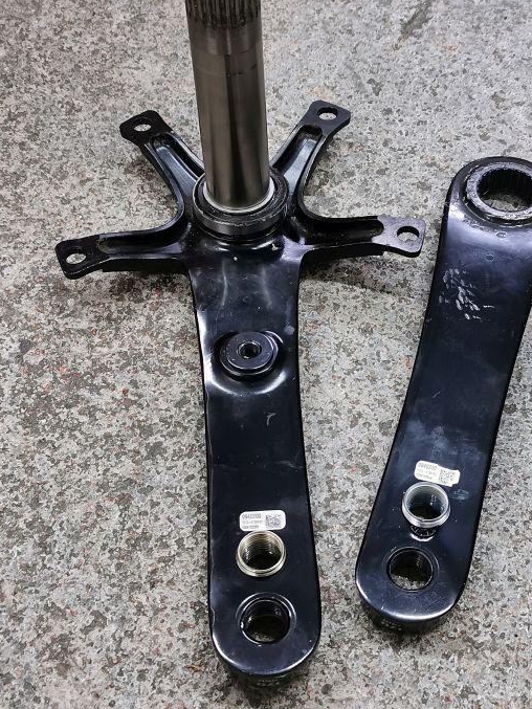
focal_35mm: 52
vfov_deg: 36.8
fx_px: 1065
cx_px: 310
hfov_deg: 28.0
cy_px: 330
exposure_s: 1/50
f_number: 1.8
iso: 160
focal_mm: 5.58
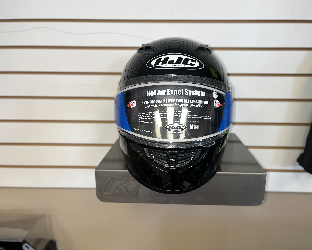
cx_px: 171
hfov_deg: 62.1
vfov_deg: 51.5
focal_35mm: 28
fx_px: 259
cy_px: 122
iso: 64
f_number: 1.6
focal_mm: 5.1
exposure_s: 1/52
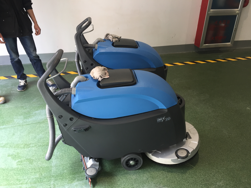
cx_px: 122
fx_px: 218
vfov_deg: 46.8
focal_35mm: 30
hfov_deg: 60.0
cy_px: 93
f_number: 2.2
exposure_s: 1/50
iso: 40
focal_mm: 4.15
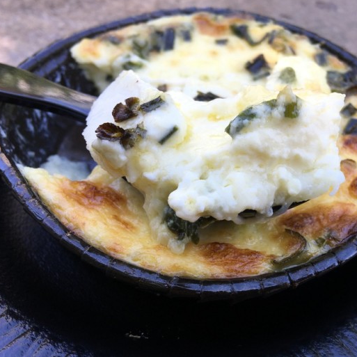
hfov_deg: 46.5
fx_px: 408
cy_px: 176
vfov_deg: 47.2
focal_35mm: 35
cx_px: 239
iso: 25
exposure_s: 1/223
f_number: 2.2
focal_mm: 4.15
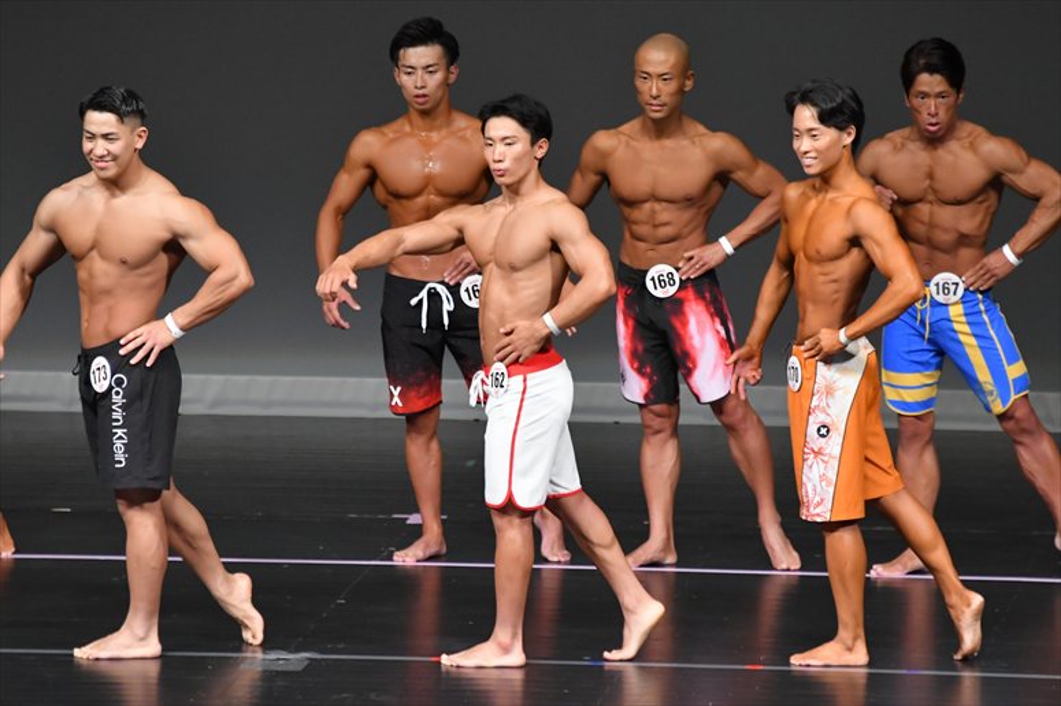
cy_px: 353
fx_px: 11047
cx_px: 530
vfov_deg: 3.7
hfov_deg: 5.5
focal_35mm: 375
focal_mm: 250
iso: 4000
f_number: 5.6
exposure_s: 1/400
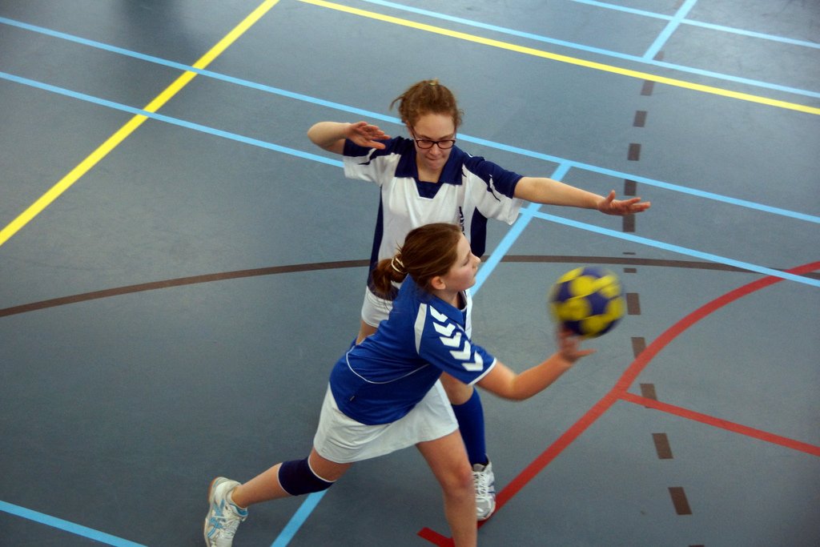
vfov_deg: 15.2
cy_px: 274
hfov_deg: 22.6
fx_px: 2050
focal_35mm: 90
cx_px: 410
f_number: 5
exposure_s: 1/160
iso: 1000
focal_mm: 60
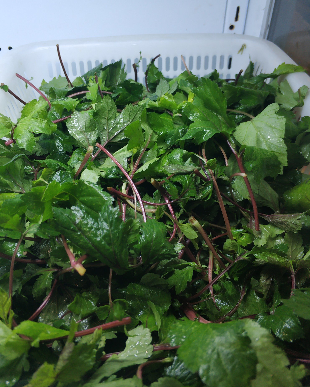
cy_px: 184
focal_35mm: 29
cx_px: 152
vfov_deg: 60.4
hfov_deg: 50.0
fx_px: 333
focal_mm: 3.82
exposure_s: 1/50
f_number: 1.8
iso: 209
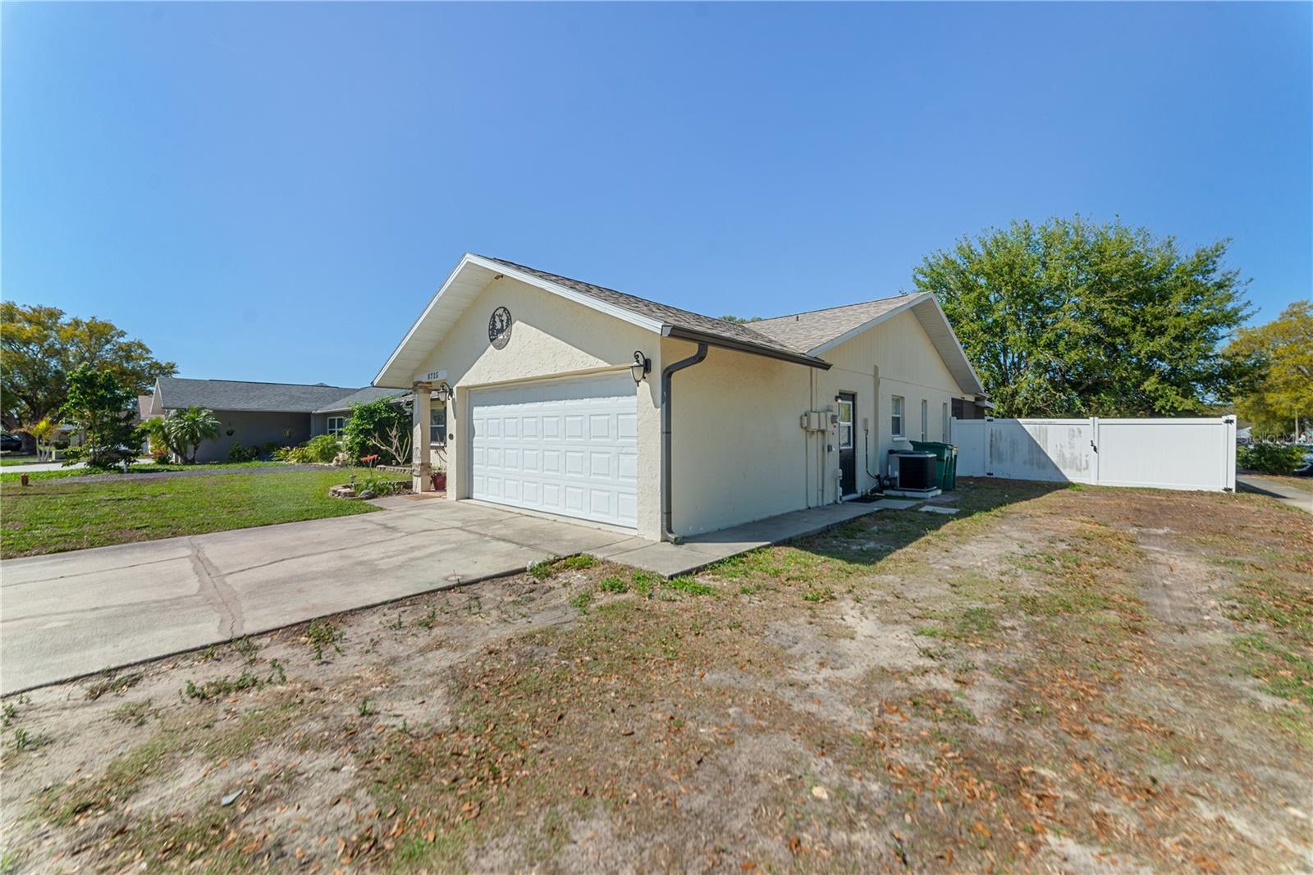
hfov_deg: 104.2
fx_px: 511
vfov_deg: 81.2
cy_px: 438
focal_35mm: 14
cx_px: 656
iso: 160
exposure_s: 1/320
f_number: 7.1
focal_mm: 14
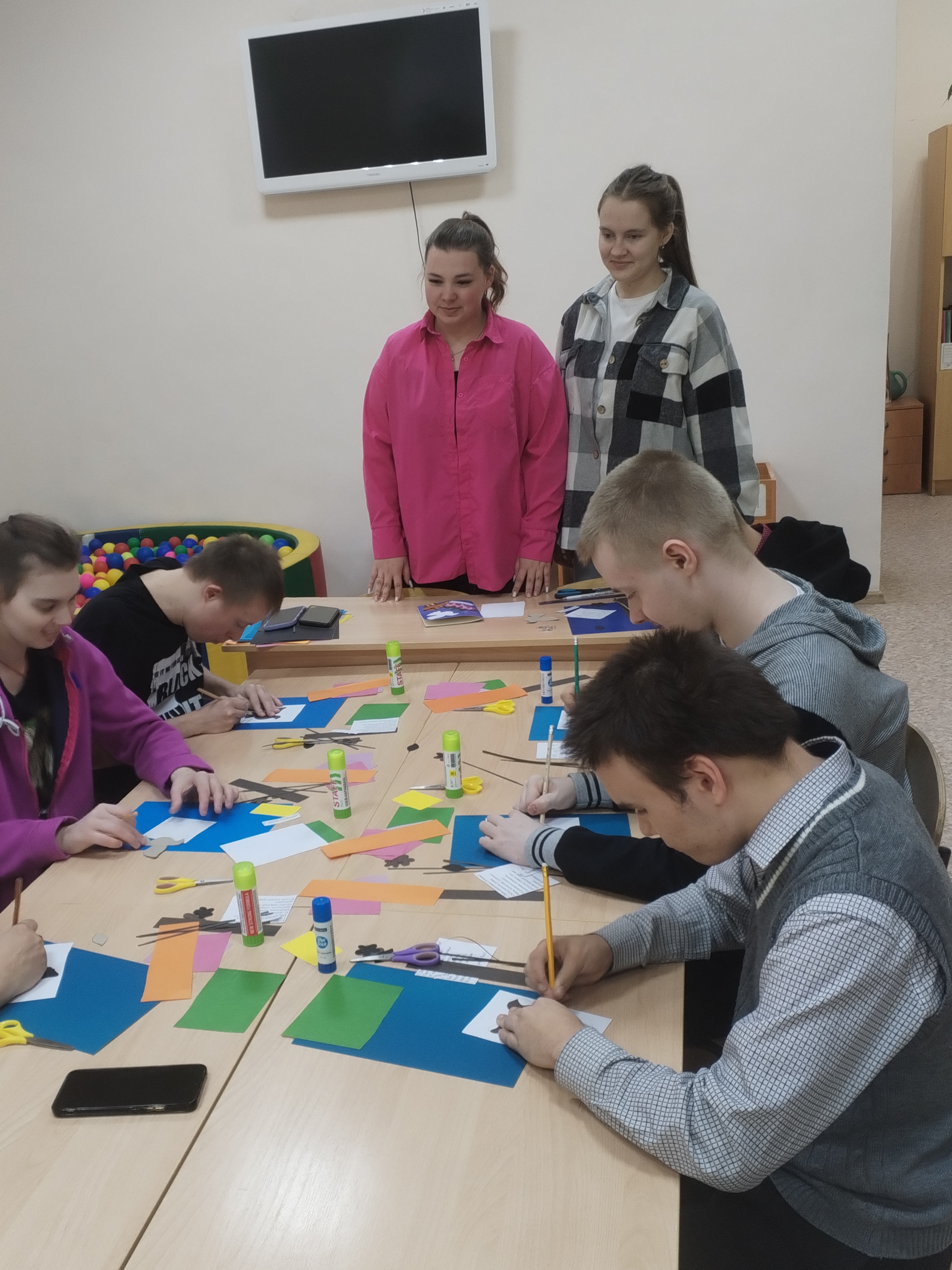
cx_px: 332
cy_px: 664
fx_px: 1467
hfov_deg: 35.7
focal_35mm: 40
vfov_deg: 46.8
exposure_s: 1/60
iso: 257
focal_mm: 4.75
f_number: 1.8
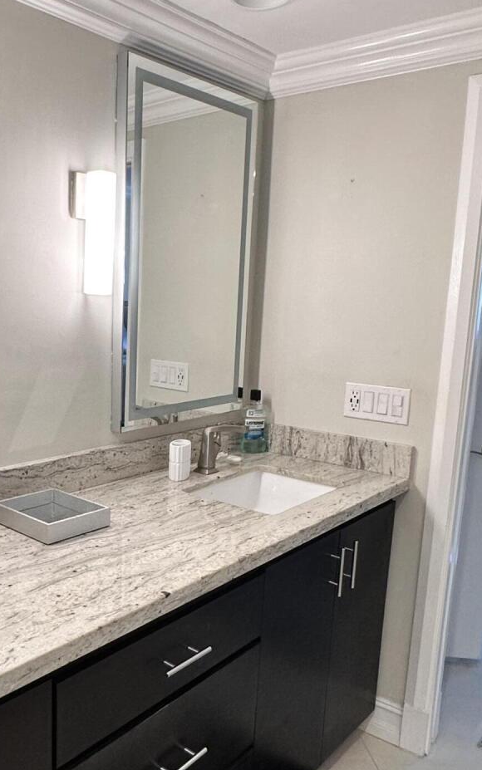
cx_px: 136
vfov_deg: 59.6
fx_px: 672
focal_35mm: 32
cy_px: 412
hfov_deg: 38.7
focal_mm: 2.22
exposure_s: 1/120
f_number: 2.2
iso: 160
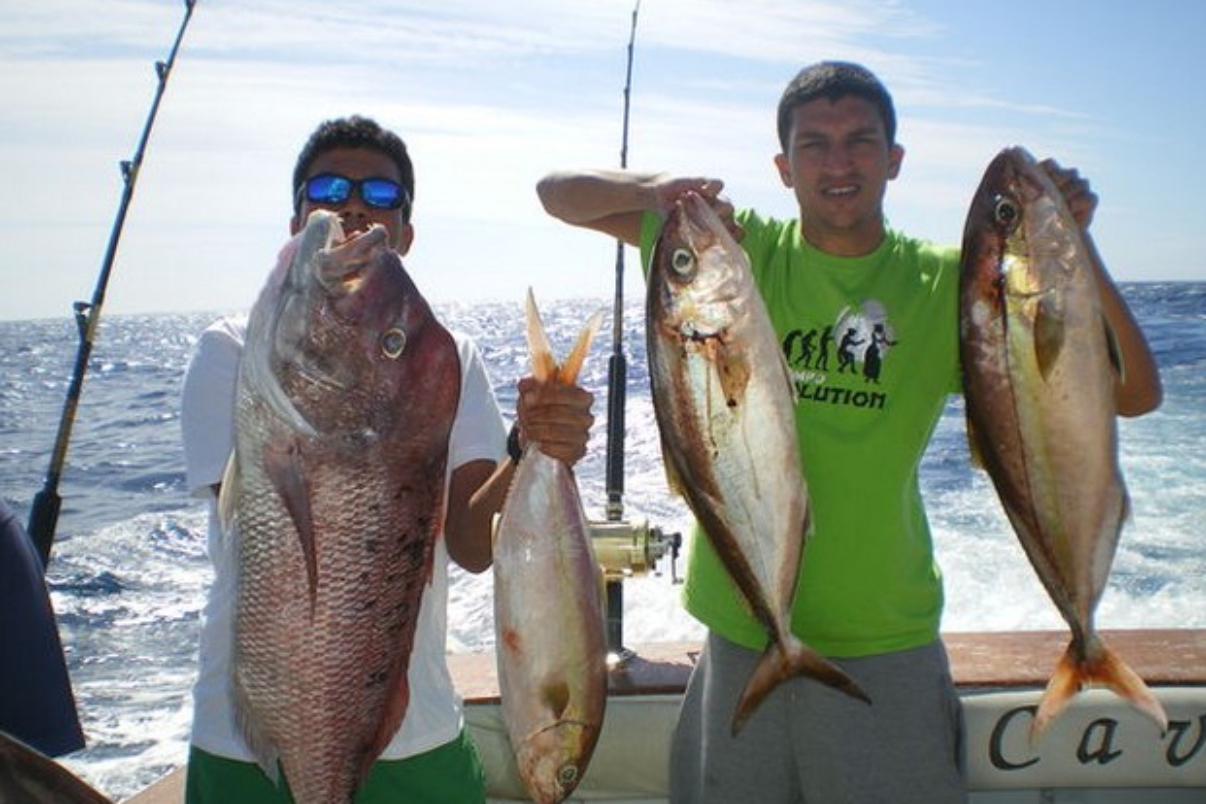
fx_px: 1273
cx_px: 608
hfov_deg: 50.7
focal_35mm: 38
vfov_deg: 35.0
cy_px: 447
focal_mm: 6.3
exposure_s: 1/500
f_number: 4.6
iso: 50
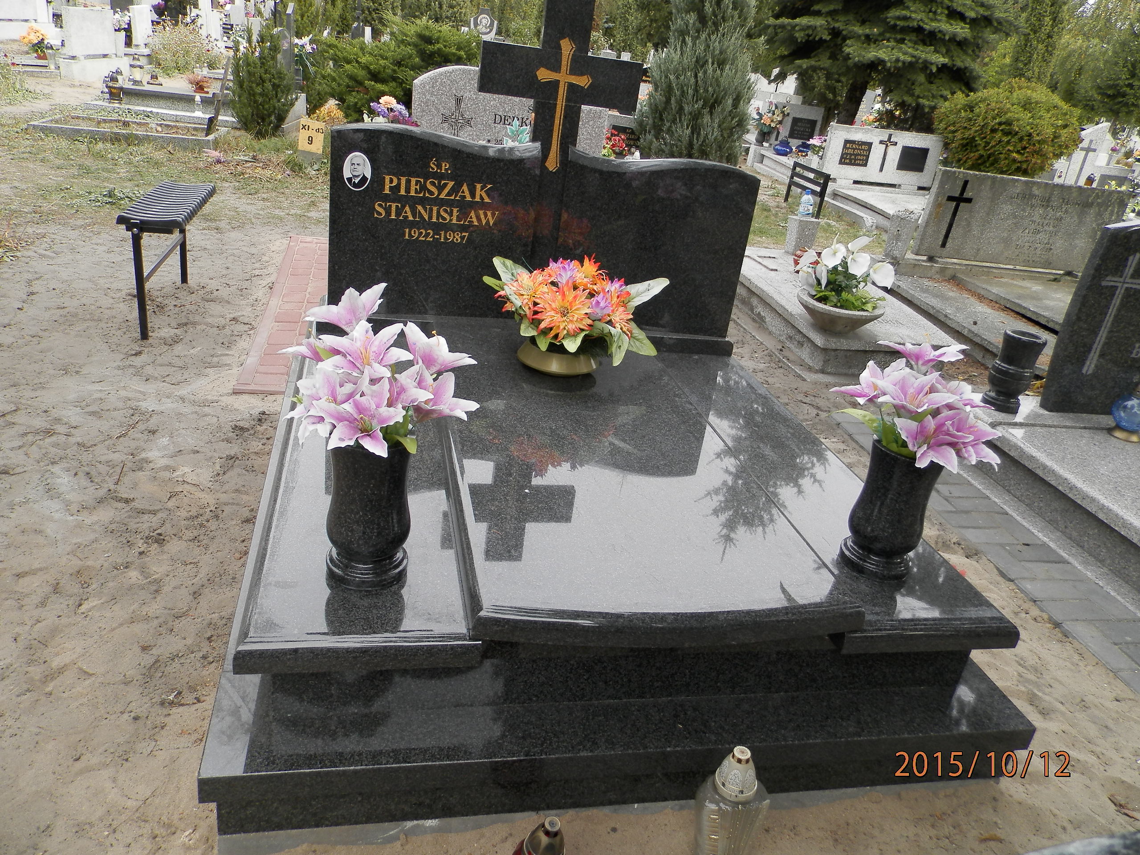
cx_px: 570
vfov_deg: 54.9
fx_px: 823
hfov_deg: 69.4
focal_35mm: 25
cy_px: 428
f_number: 3.1
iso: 80
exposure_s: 1/160
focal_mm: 4.5
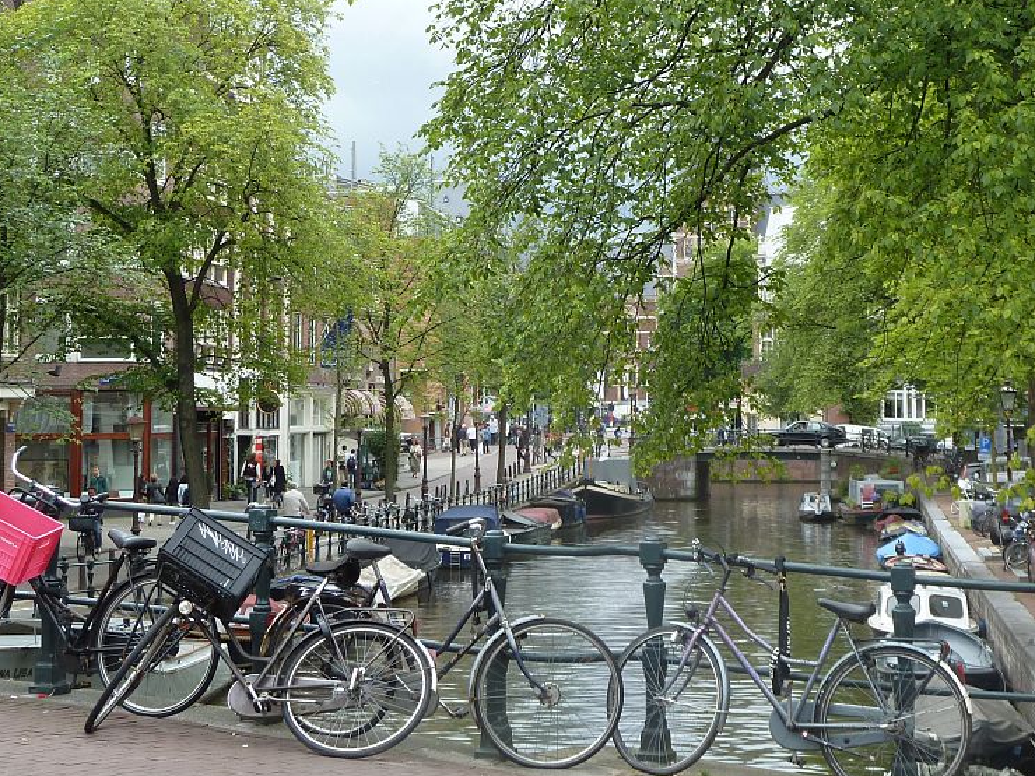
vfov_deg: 20.4
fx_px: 2153
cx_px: 592
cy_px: 299
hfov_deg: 27.0
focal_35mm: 72
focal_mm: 8.5
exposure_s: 1/160
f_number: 3.8
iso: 80
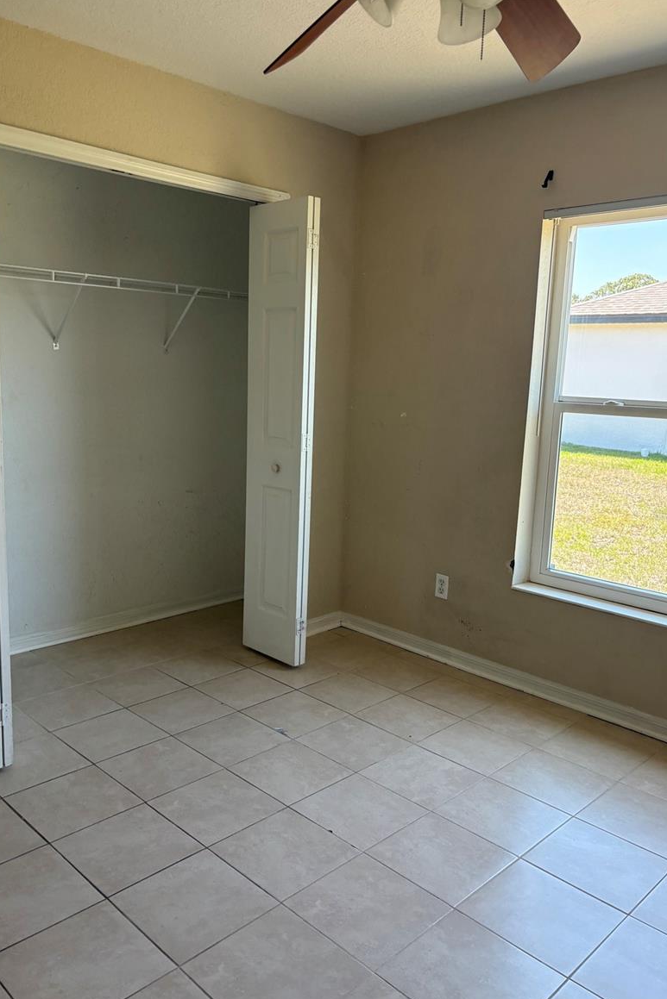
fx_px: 778
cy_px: 514
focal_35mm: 28
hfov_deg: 46.4
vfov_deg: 65.5
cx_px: 325
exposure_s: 1/235
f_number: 1.6
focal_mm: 5.96
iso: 125
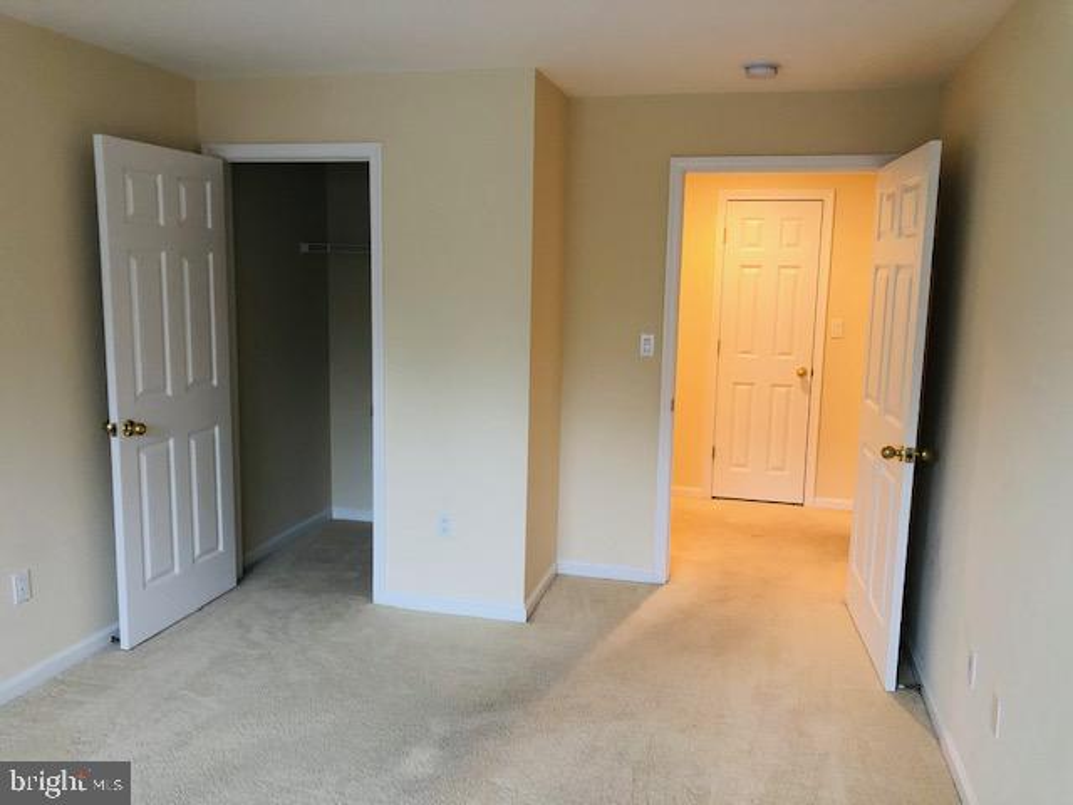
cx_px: 536
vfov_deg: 49.7
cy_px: 402
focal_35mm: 28
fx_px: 868
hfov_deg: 63.4
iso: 64
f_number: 1.8
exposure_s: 1/15
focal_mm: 4
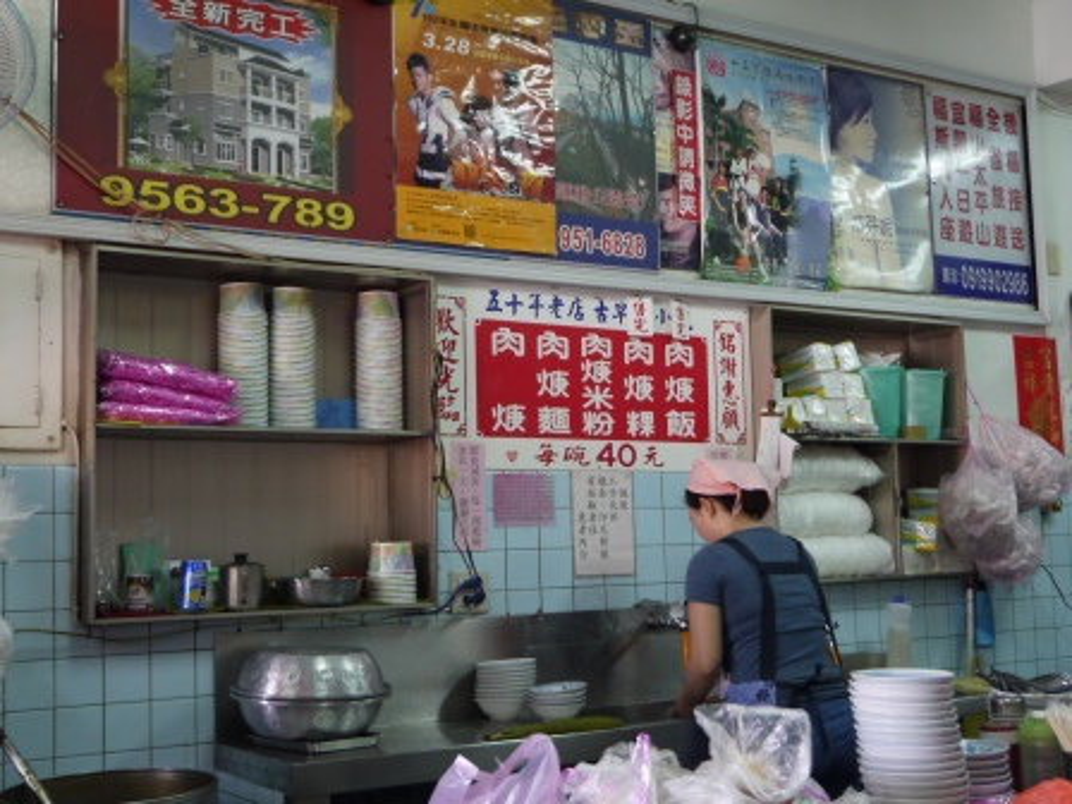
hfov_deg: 41.2
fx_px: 1425
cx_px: 536
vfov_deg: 31.5
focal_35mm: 46
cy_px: 402
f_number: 4.8
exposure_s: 1/60
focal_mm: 23
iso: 800
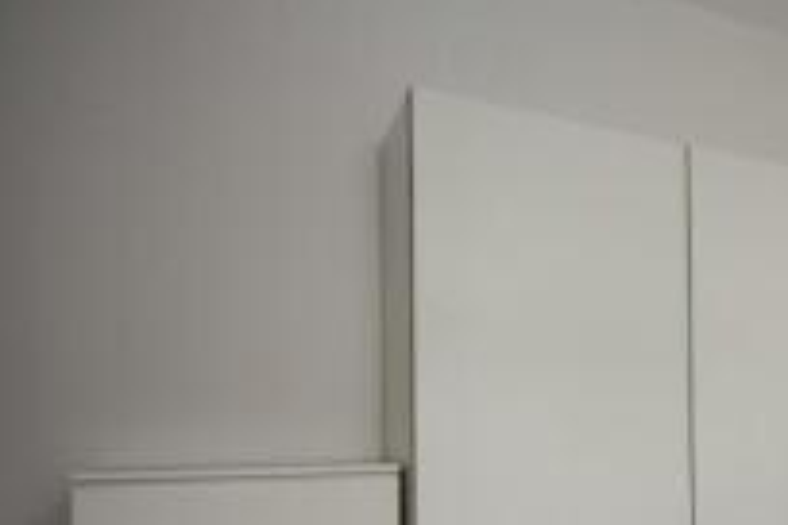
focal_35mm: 35
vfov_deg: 36.8
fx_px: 766
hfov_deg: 43.4
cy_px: 407
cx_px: 850
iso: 800
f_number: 4.5
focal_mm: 10
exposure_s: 1/80
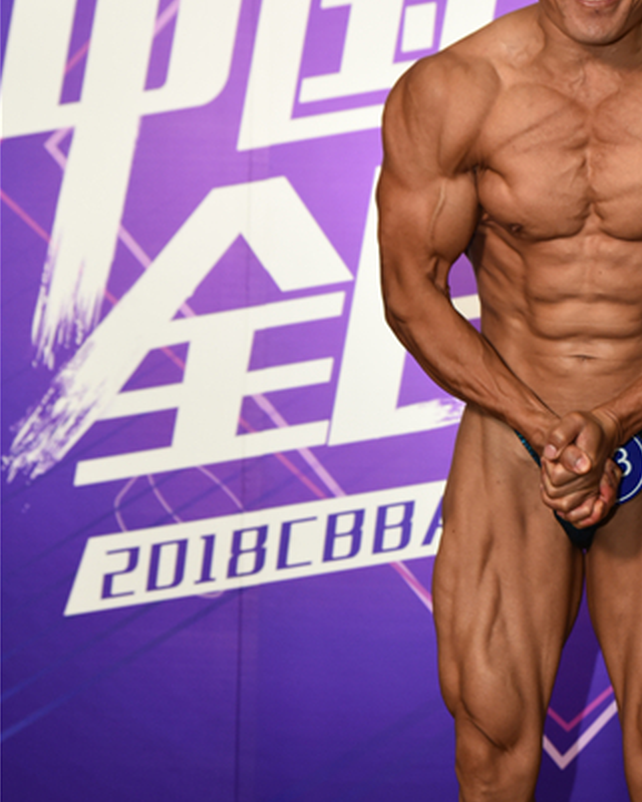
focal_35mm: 109
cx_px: 596
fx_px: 2587
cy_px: 383
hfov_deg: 14.0
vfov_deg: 17.6
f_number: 4
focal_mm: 52
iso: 800
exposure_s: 1/160
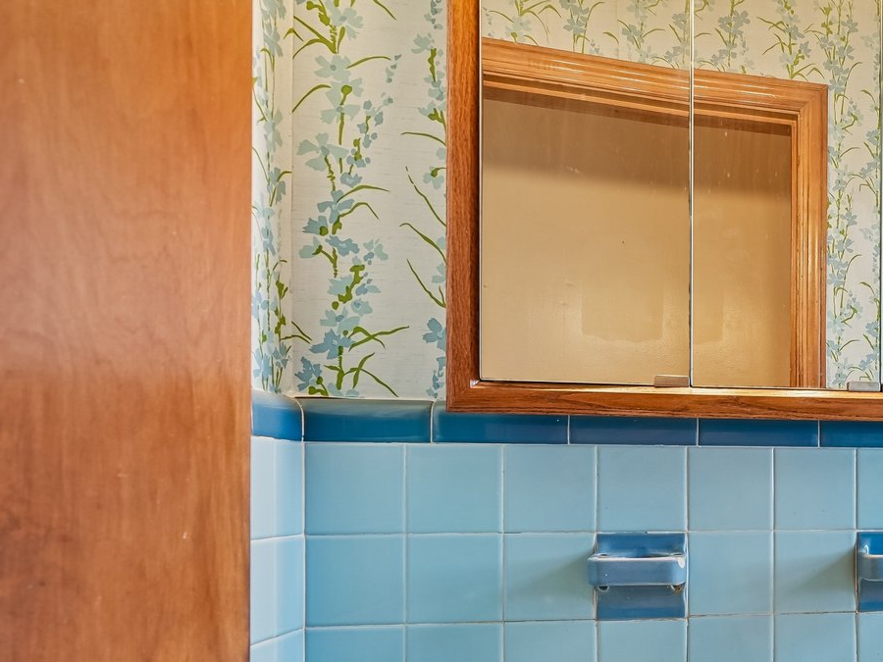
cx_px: 908
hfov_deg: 43.9
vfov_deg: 39.4
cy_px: 511
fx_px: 893
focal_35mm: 35
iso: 400
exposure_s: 1/2
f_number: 8
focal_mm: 16
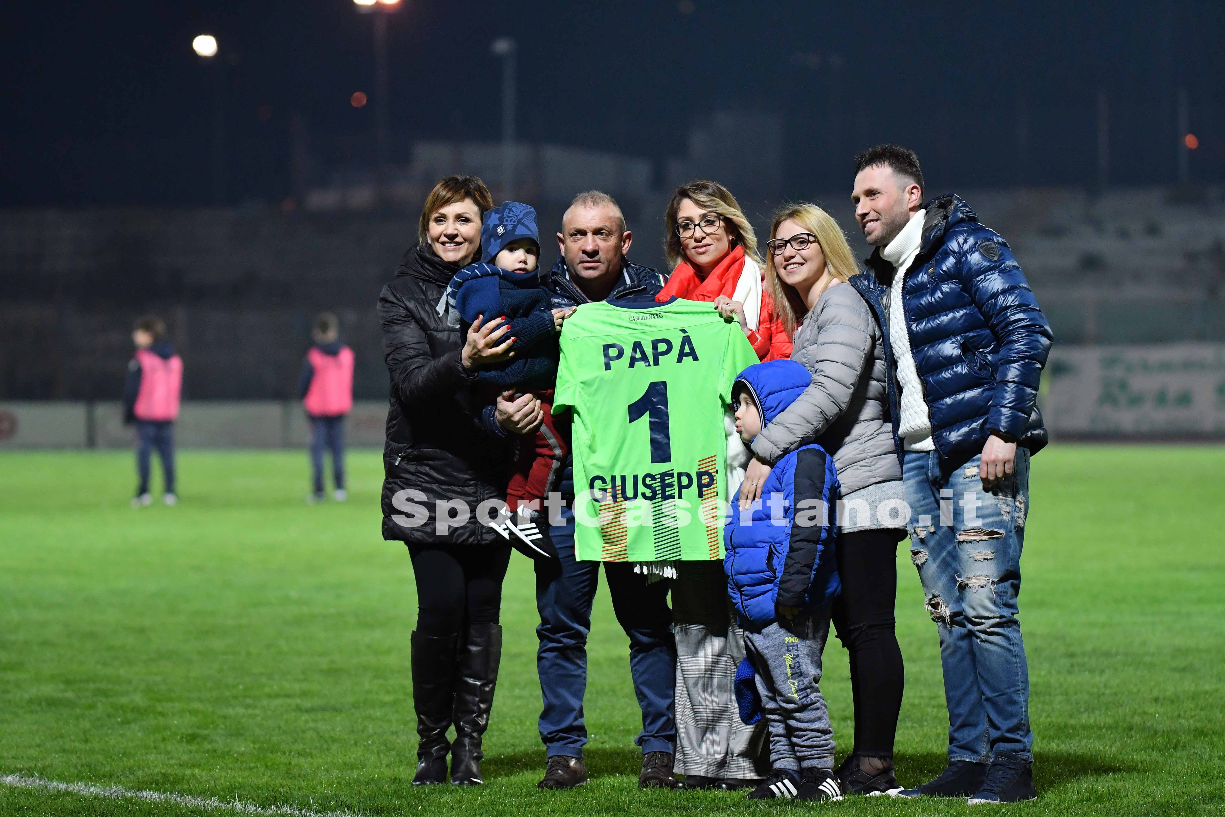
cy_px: 408
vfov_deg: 6.8
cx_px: 612
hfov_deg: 10.2
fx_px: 6890
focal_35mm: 202
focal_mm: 135
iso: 2500
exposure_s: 1/800
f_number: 3.2
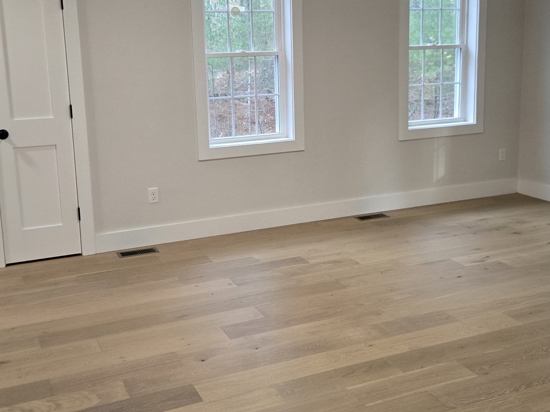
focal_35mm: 44
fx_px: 699
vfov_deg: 32.8
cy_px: 164
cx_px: 311
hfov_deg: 42.9
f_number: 1.8
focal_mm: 5.4
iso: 250
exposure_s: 1/120
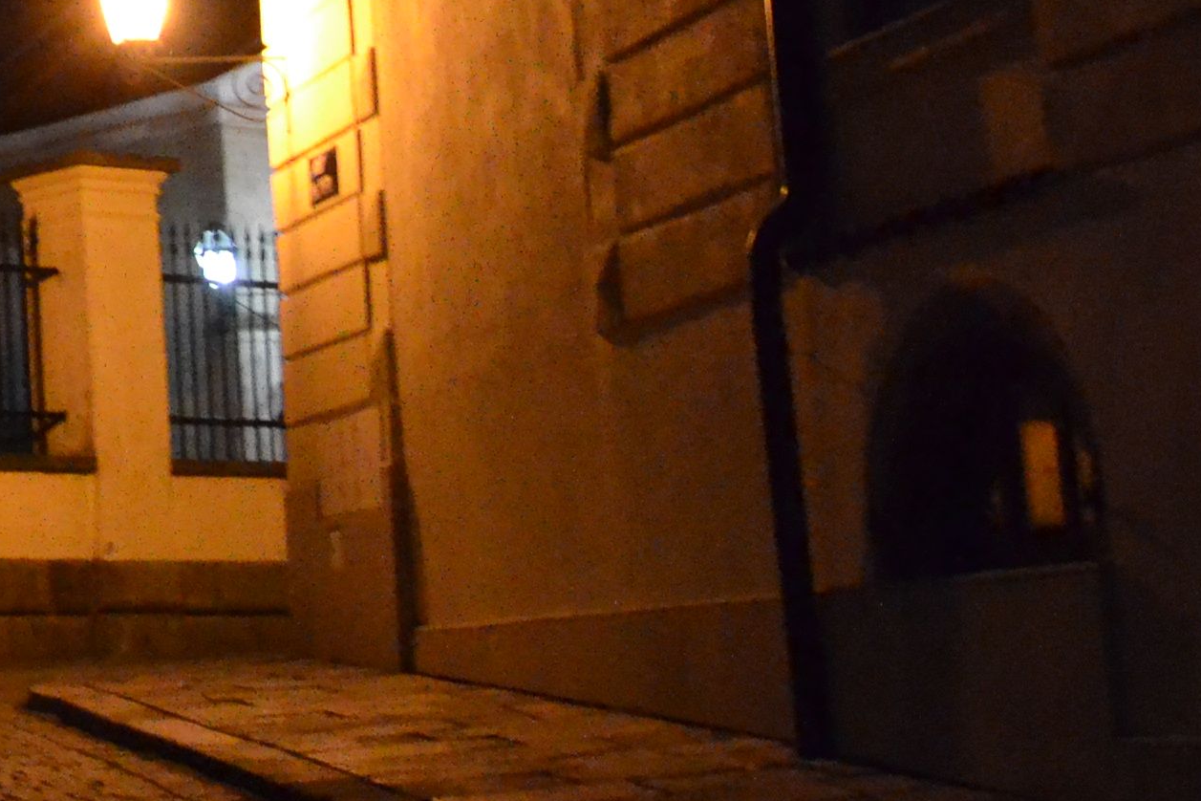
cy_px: -206
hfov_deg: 18.5
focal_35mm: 99
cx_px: -538
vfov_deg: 13.4
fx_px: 3302
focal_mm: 18
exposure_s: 1/15
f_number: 3.5
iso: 3200
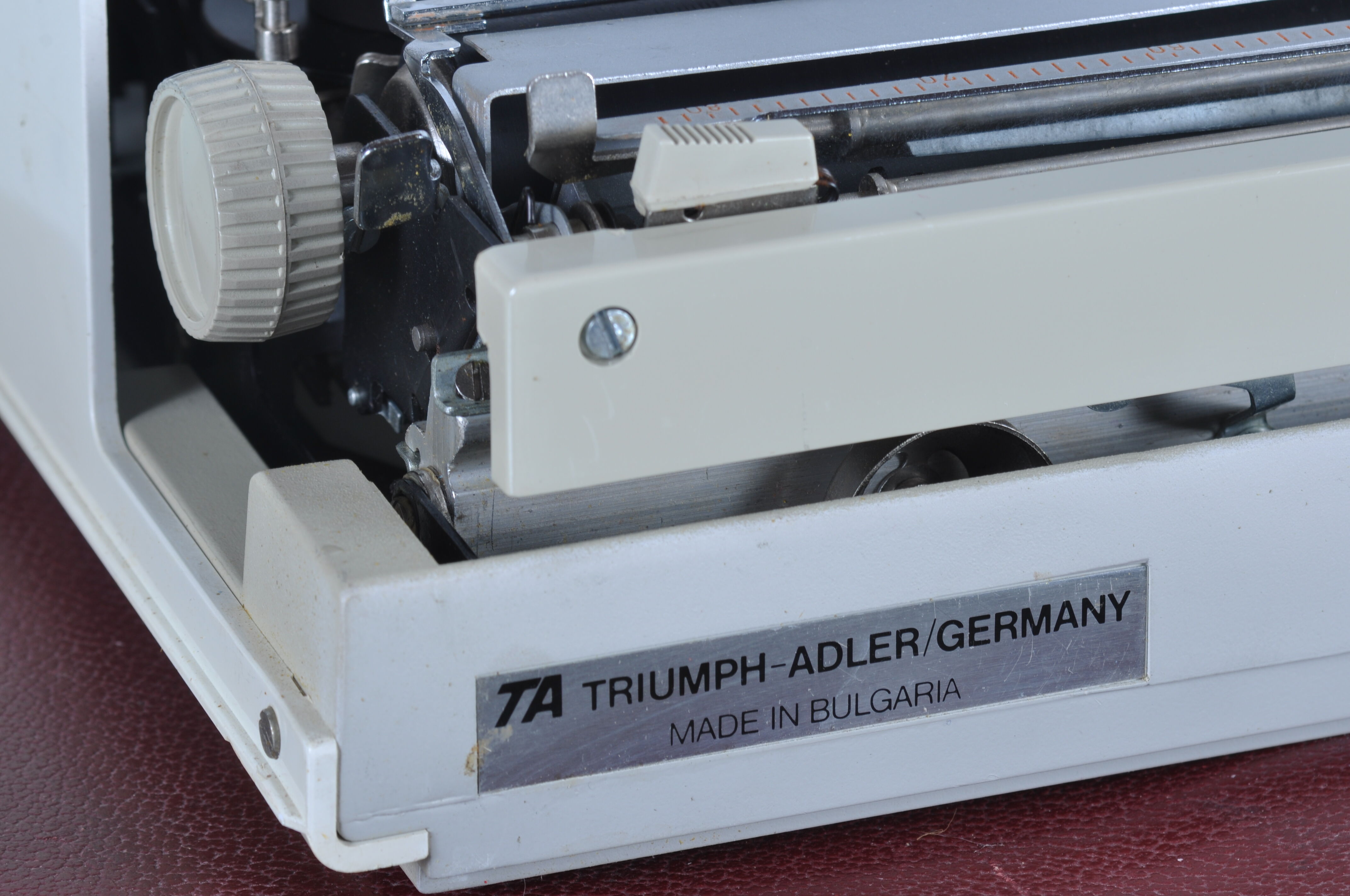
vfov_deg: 8.7
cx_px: 675
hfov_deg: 13.1
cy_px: 448
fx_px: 5899
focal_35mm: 158
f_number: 16
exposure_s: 1/100
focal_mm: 105
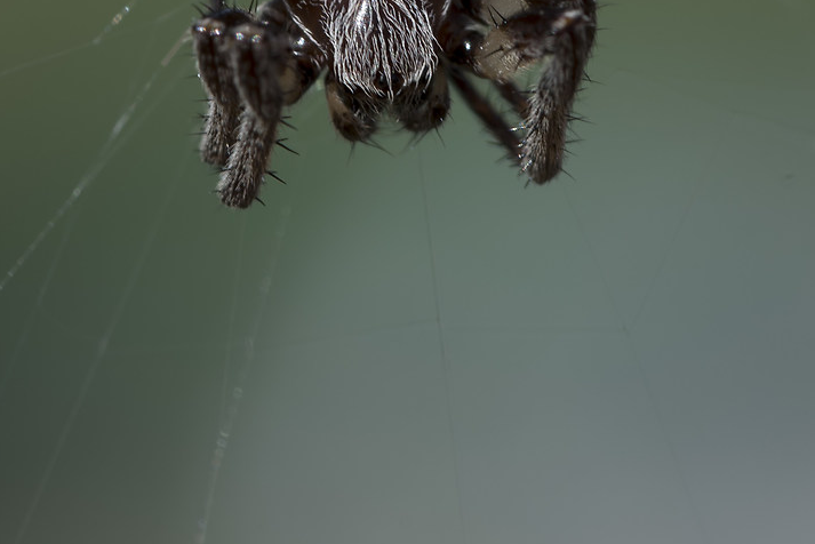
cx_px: 472
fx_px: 6862
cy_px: -59
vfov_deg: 4.5
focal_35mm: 303
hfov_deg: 6.8
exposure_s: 1/80
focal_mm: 90
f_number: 10
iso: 50
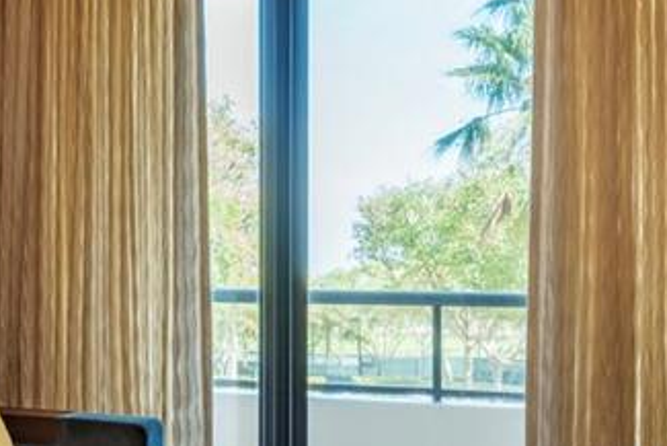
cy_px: 288
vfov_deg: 21.5
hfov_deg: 30.9
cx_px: 109
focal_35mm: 63
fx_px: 1168
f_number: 16
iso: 200
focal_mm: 20
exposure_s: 1/4
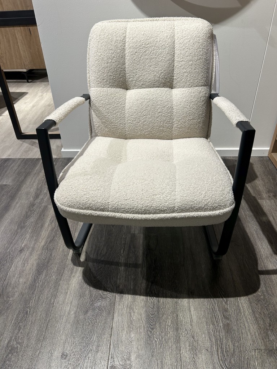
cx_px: 138
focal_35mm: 26
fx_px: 277
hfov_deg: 53.1
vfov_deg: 67.3
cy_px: 184
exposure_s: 1/100
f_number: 1.5
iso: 64
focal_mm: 5.7
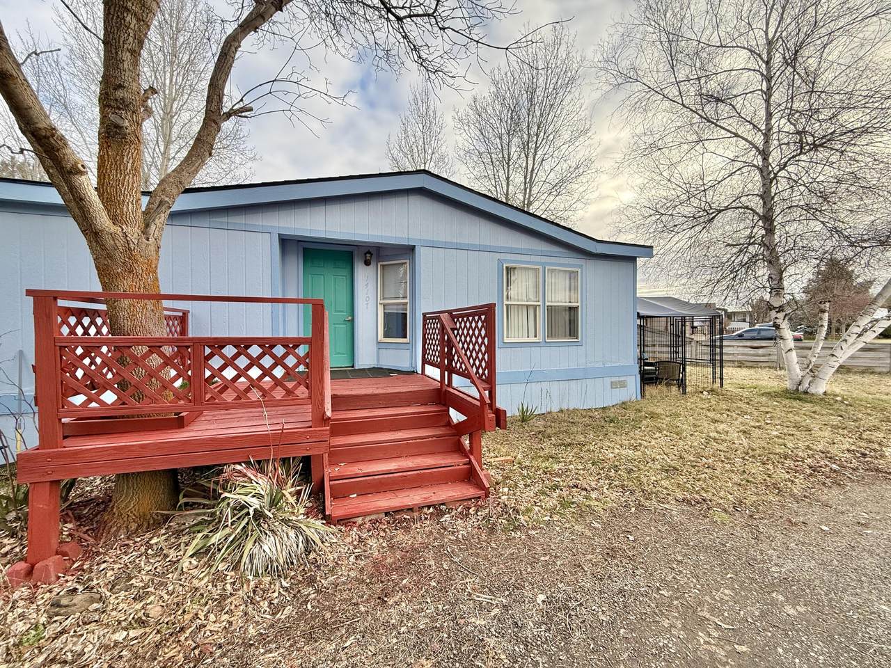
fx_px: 360
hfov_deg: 102.1
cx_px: 446
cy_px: 334
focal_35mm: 14
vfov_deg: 85.7
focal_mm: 2.22
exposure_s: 1/253
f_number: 2.2
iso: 64
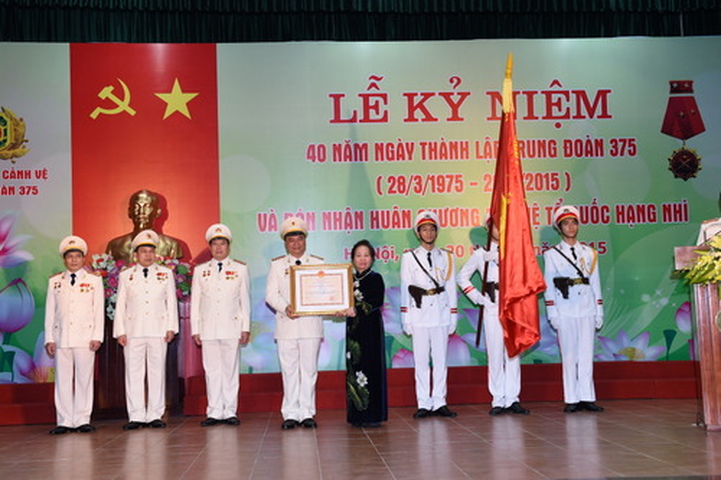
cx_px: 360
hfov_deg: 44.5
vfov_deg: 30.5
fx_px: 881
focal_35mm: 44
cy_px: 240
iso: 1250
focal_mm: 44
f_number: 5
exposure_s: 1/125
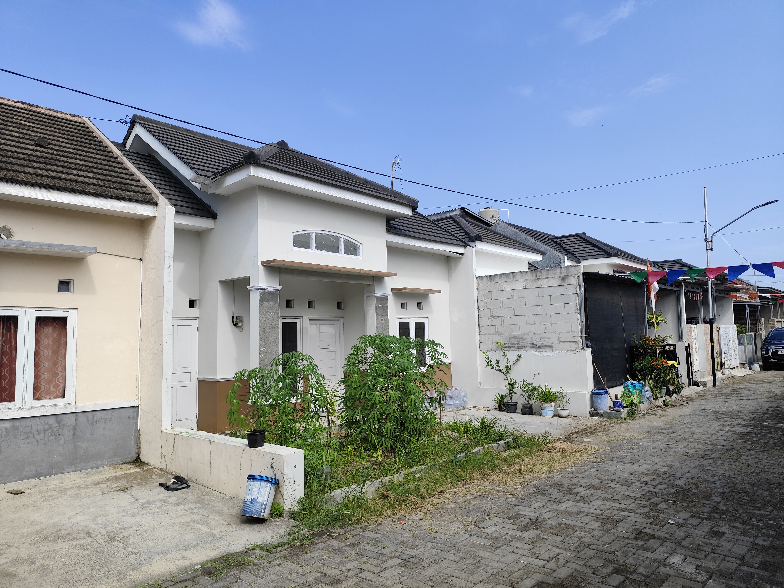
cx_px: 392
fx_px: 521
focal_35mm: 23
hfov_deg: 73.9
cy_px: 294
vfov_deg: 58.9
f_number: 1.65
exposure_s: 1/753
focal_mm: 6.19
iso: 50
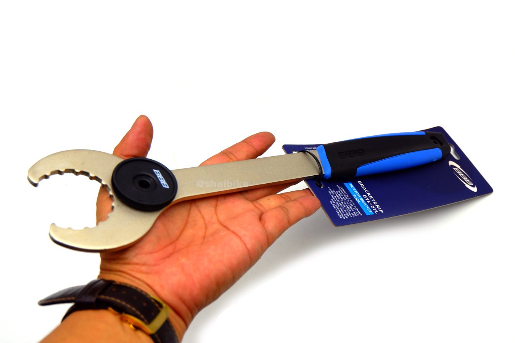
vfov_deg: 32.6
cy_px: 172
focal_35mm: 41
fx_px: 586
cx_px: 258
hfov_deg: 47.4
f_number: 5.6
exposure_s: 1/250
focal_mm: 27.1
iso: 200
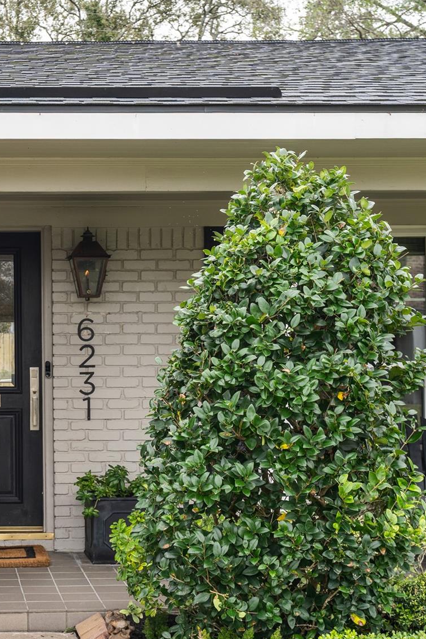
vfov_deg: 31.8
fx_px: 1119
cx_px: -26
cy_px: 382
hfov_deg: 20.7
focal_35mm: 63
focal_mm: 35
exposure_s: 1/125
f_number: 5.6
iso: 100
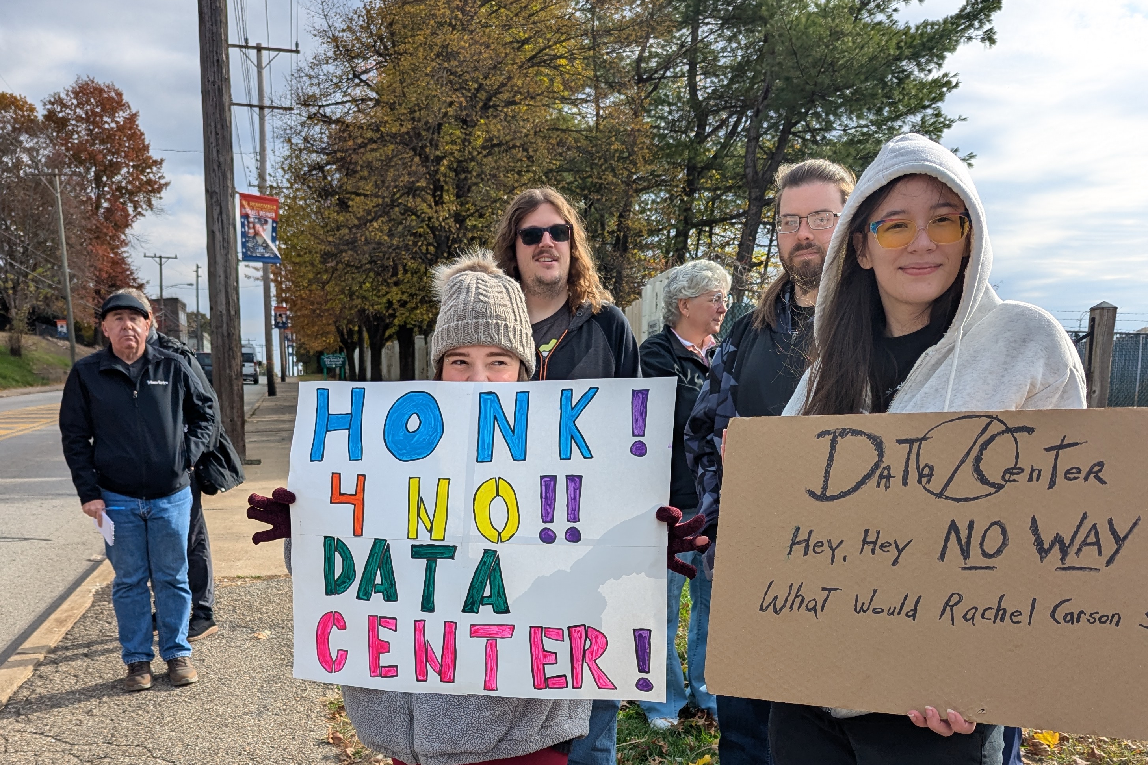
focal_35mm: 35
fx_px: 1116
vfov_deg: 36.8
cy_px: 589
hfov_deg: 54.4
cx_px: 558
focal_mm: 6.81
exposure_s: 1/1348
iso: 29
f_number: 1.85
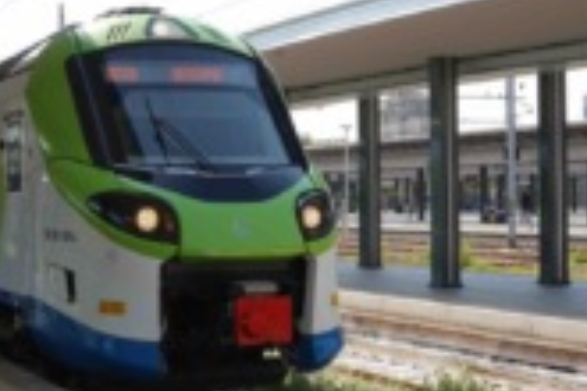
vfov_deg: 15.4
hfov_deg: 22.5
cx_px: 107
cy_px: 224
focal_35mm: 89
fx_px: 1451
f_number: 13
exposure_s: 1/40
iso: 64
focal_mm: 35
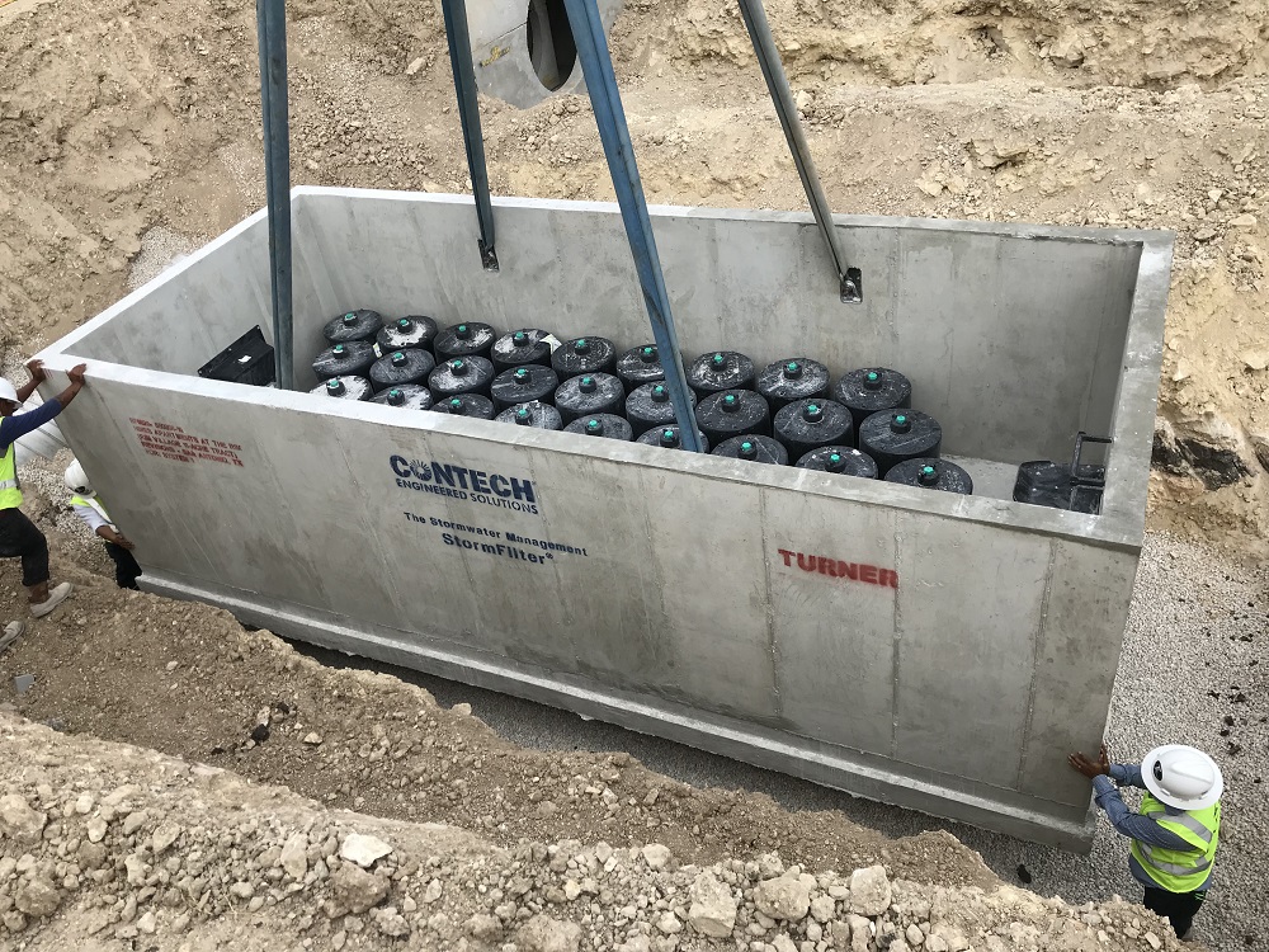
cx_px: 634
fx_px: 1026
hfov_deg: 63.4
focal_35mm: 28
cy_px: 476
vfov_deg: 49.7
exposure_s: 1/1153
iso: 20
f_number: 1.8
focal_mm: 3.99
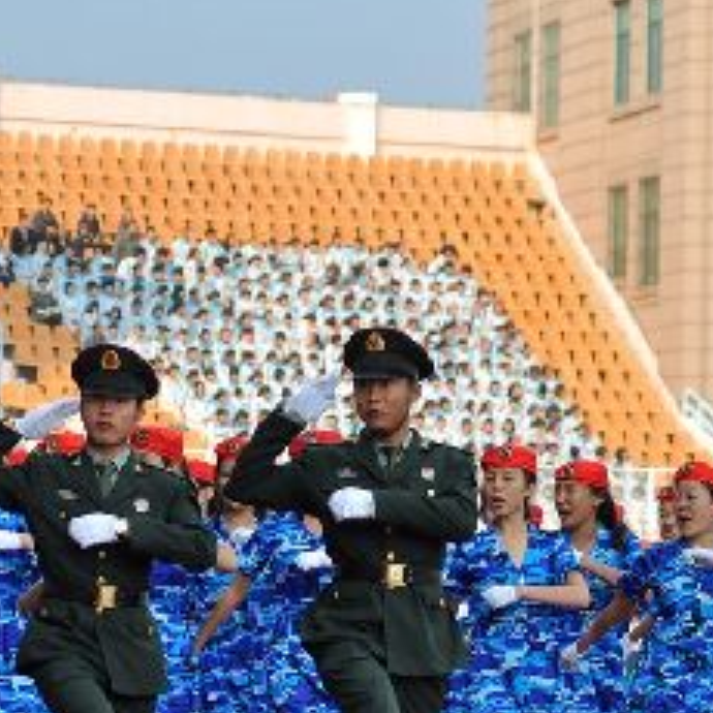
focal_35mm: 243
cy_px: 544
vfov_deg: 7.2
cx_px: 226
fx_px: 5663
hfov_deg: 7.2
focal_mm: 80
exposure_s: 1/320
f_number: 4.5
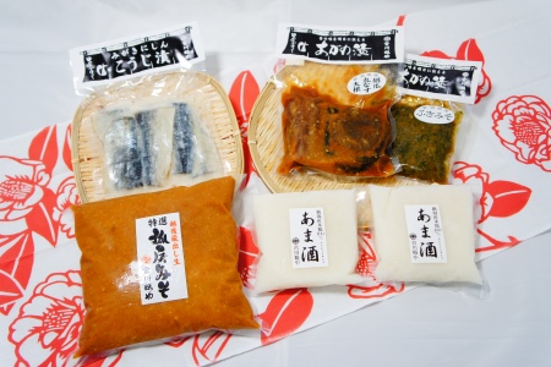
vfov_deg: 34.2
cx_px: 276
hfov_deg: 49.6
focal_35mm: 39
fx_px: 597
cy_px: 184
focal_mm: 26
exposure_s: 1/40
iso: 200
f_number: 4
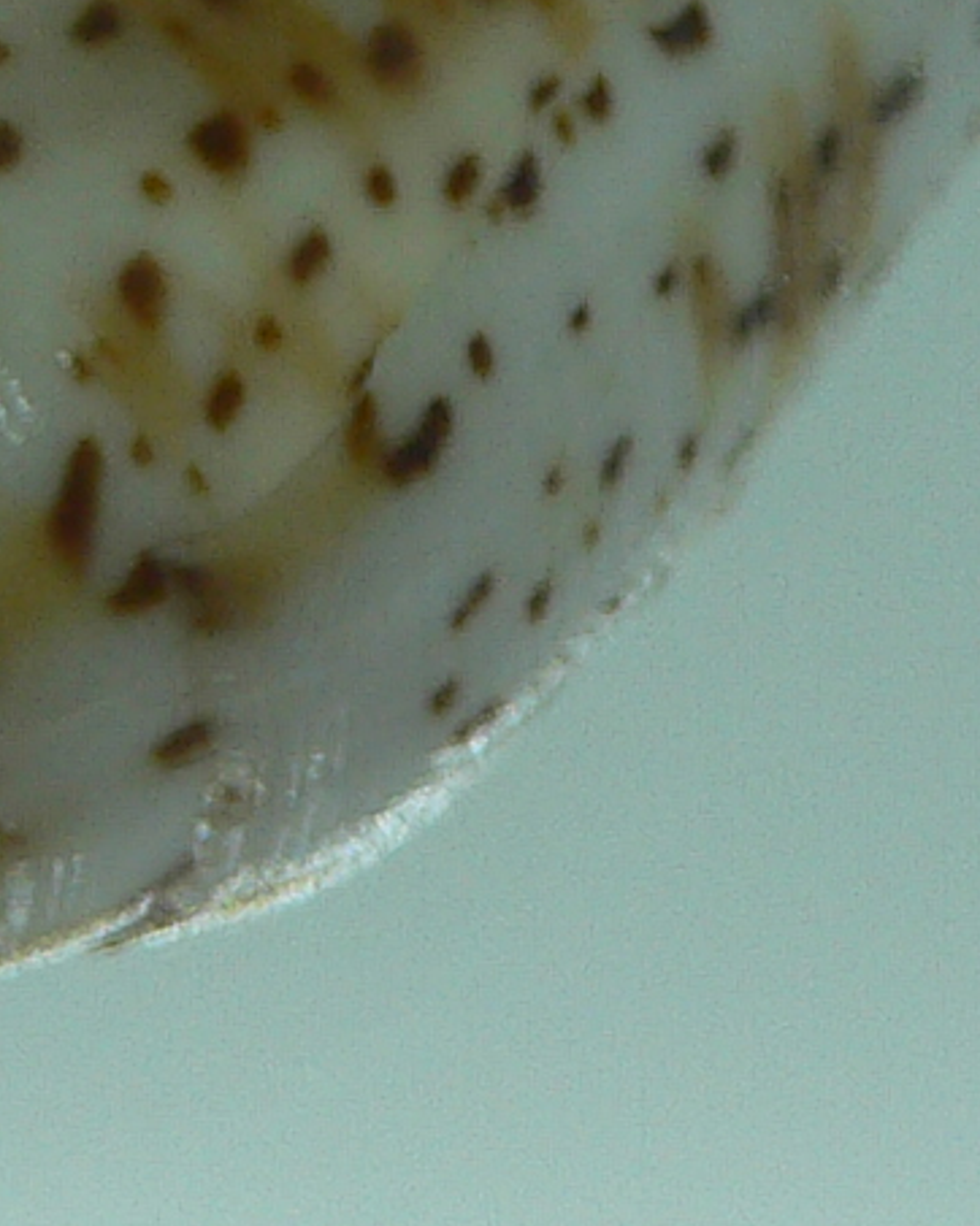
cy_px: -742
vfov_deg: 12.0
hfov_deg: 10.1
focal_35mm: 152
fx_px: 5515
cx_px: 338
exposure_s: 1/80
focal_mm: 4.6
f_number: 2.8
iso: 80
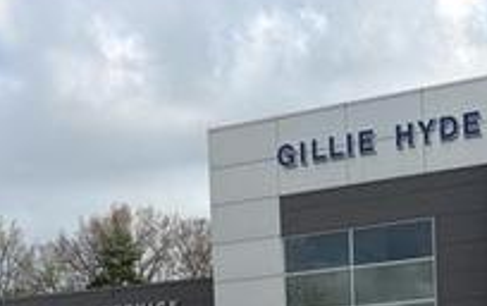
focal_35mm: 68
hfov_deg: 30.2
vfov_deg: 17.7
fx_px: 904
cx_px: 253
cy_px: 418
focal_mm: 5.96
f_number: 1.6
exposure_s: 1/2747
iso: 50
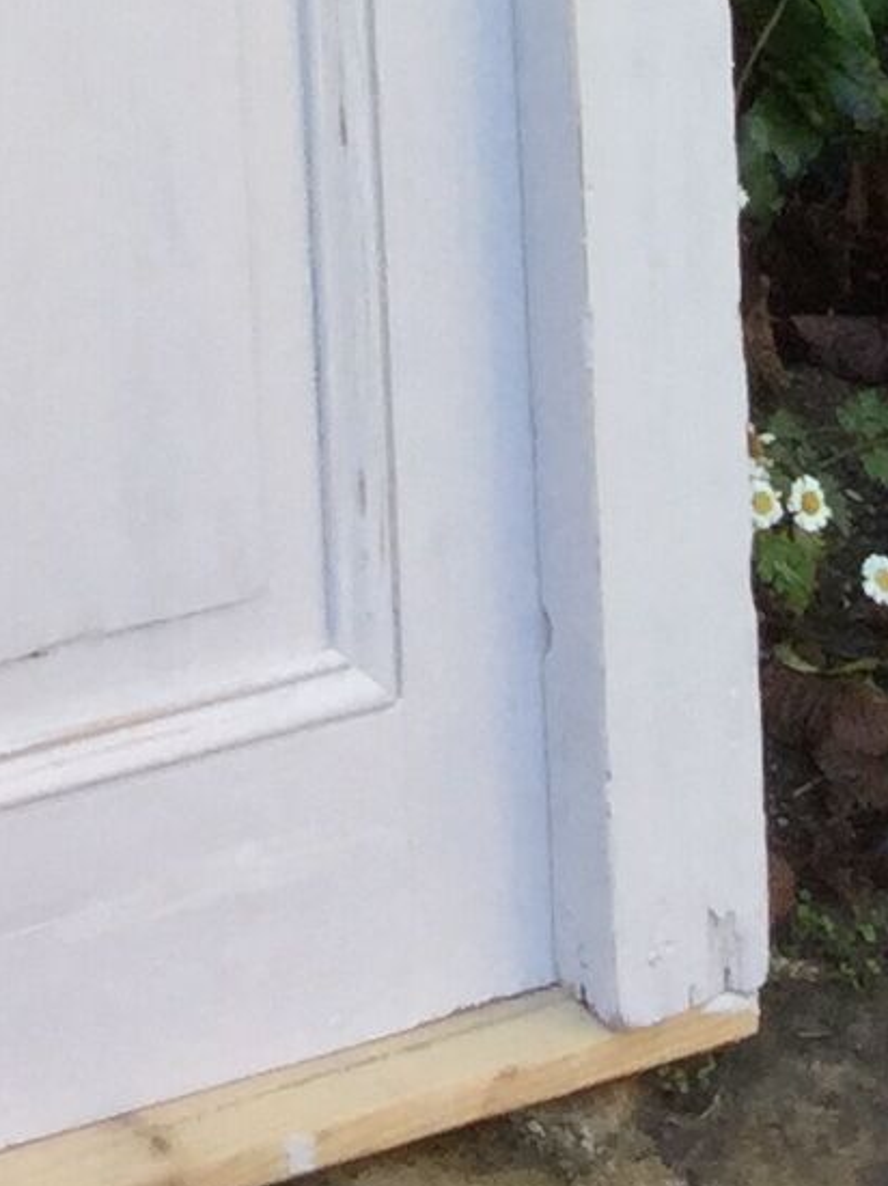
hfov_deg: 7.8
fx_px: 6298
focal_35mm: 184
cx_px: -644
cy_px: -1906
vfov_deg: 9.3
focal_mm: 3.3
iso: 25
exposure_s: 1/100
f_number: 2.4
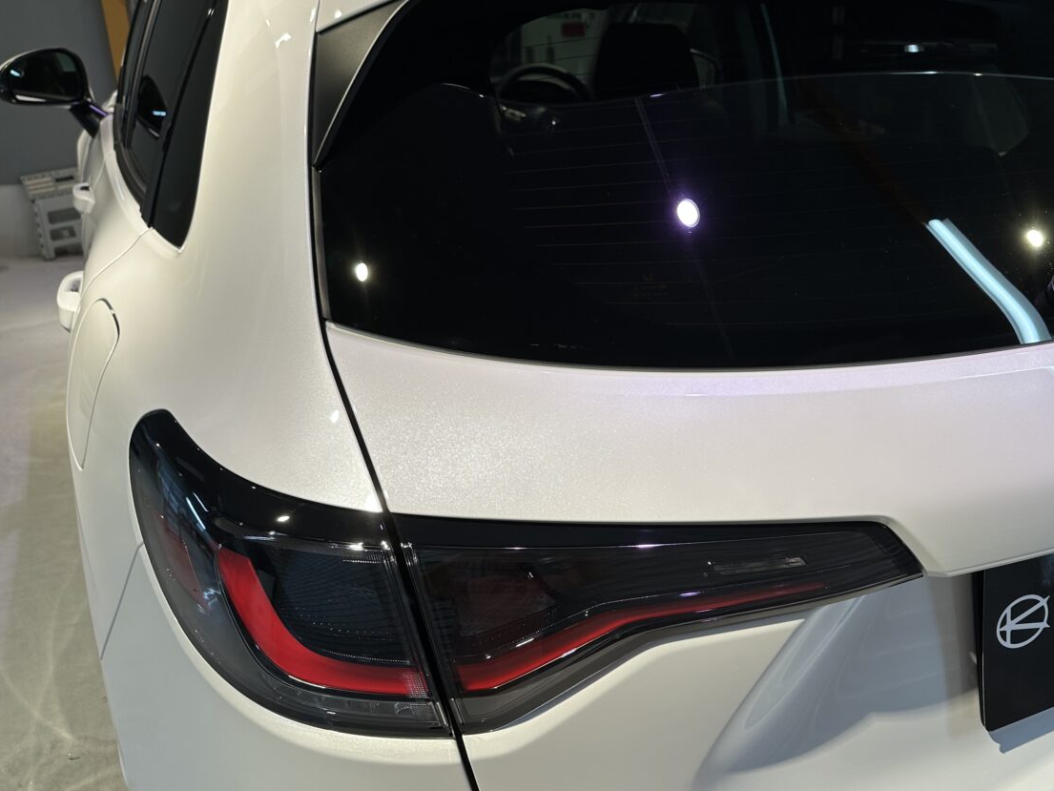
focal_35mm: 33
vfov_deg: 42.9
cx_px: 715
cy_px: 422
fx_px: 1005
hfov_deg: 54.1
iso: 50
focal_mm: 6.86
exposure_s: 1/124
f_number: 1.78
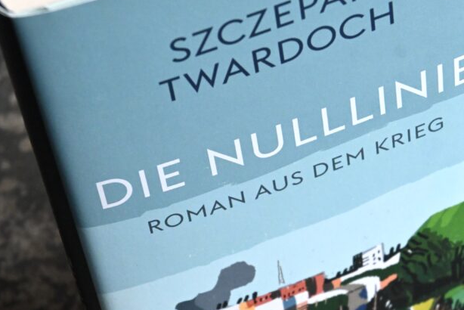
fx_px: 1612
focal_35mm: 125
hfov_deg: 16.4
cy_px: 198
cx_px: 283
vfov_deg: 11.0
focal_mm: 50
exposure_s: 1/125
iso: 3200
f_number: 6.3
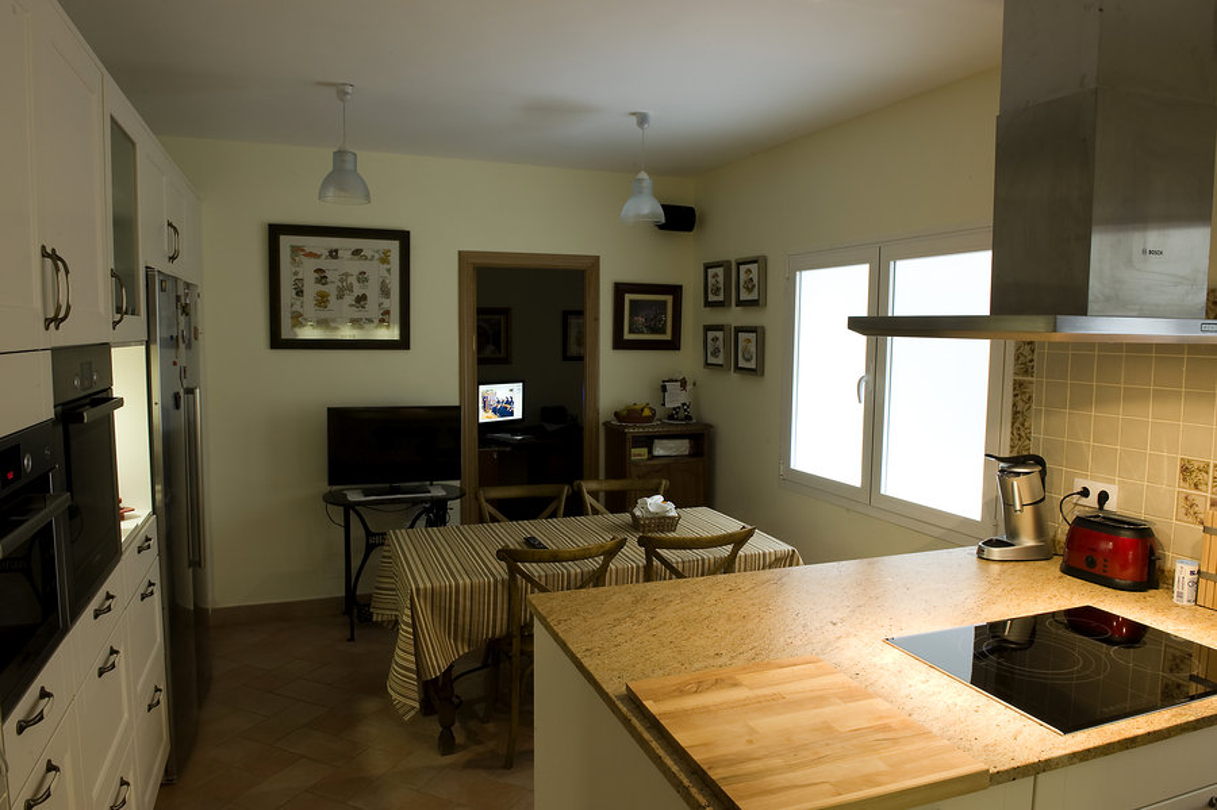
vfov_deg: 37.8
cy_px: 405
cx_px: 608
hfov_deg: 54.5
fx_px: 1182
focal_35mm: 35
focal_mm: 35
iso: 200
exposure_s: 1.6
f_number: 3.5
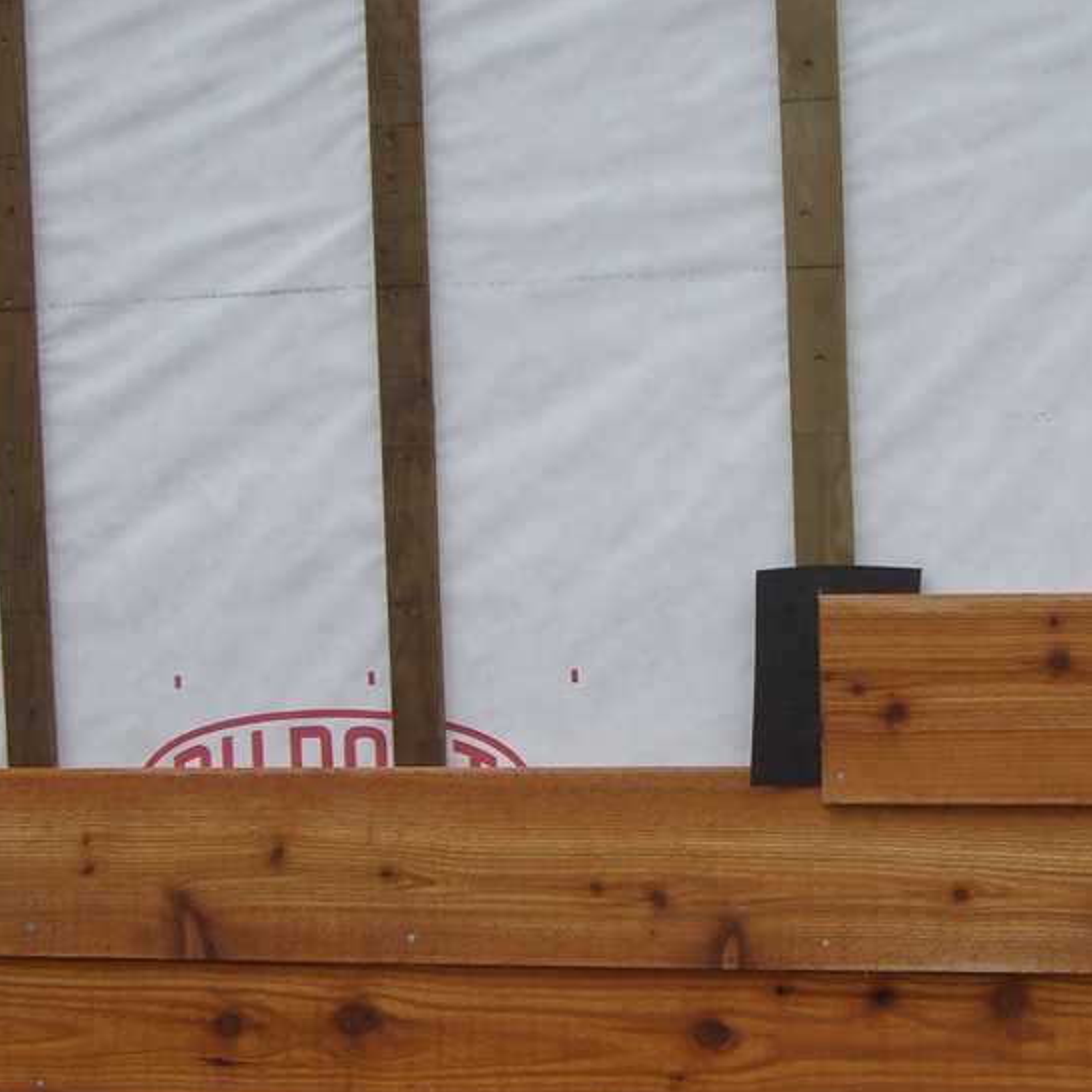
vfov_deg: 21.1
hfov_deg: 21.1
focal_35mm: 82
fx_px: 2927
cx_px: 707
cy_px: 706
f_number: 2.7
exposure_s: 1/100
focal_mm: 6.2
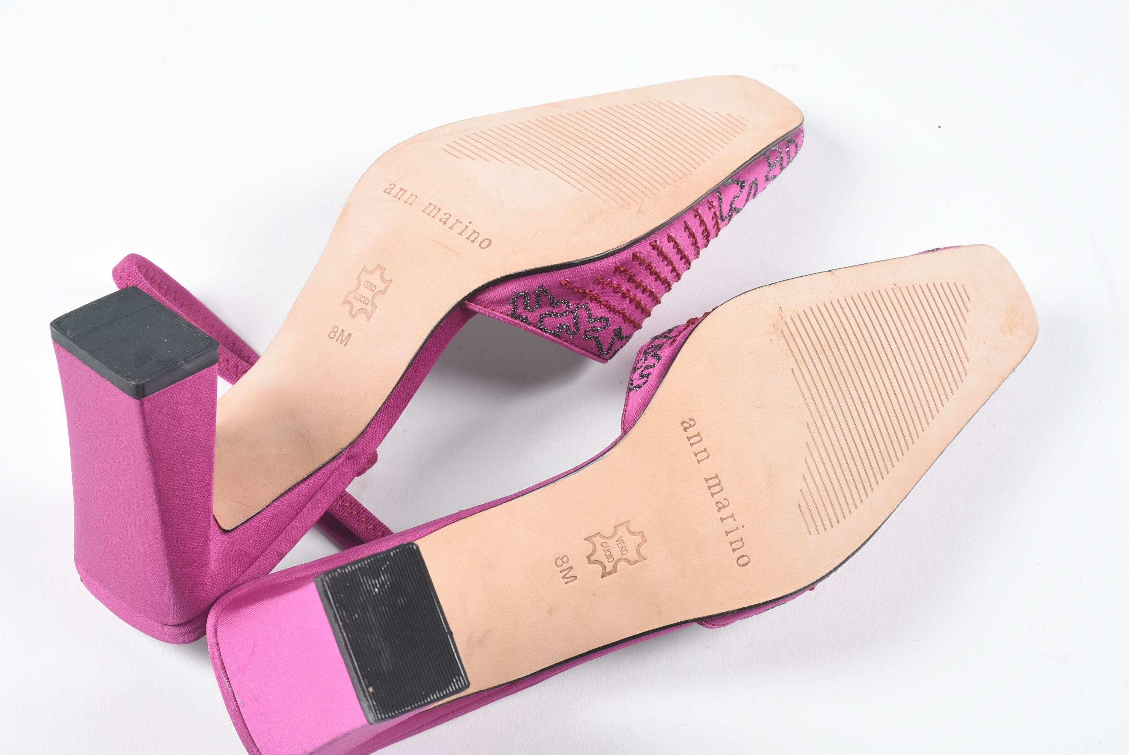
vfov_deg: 18.2
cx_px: 564
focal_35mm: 75
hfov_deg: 27.0
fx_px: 2354
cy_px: 378
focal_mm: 50
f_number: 13
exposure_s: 1/125
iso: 200
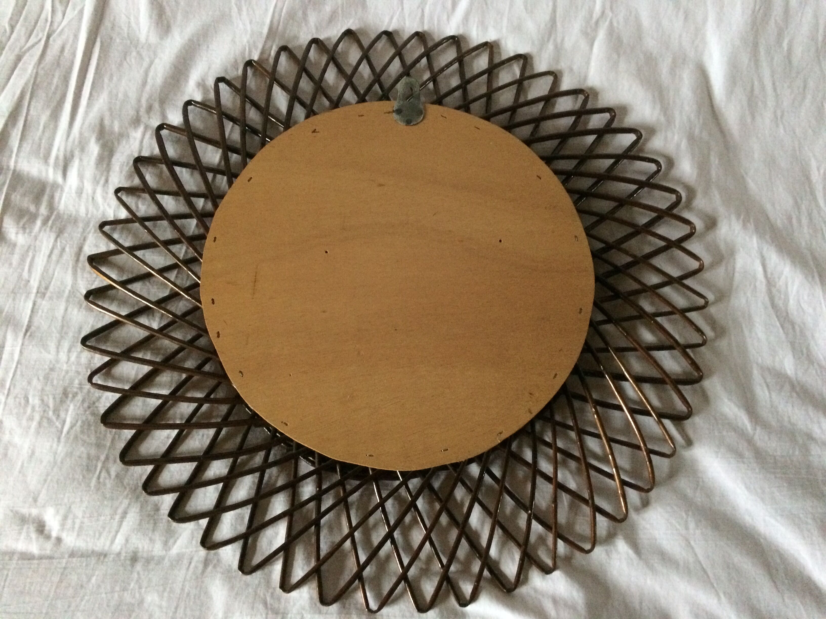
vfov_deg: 48.2
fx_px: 692
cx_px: 413
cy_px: 310
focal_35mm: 29
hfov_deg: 61.7
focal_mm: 4.15
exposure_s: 1/17
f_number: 2.2
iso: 400
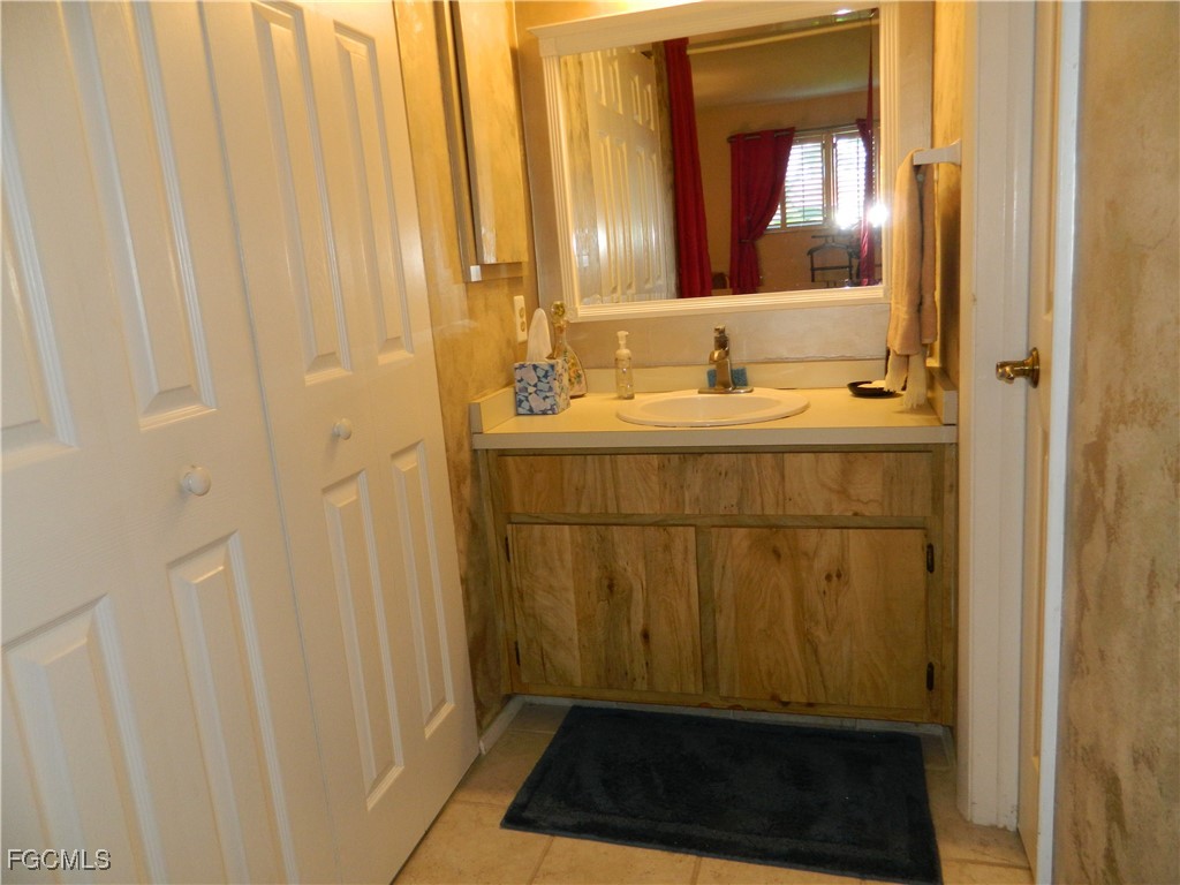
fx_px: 852
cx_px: 590
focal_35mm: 25
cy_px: 442
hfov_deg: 69.4
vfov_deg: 54.9
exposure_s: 1/30
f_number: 3.1
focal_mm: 4.5
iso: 200
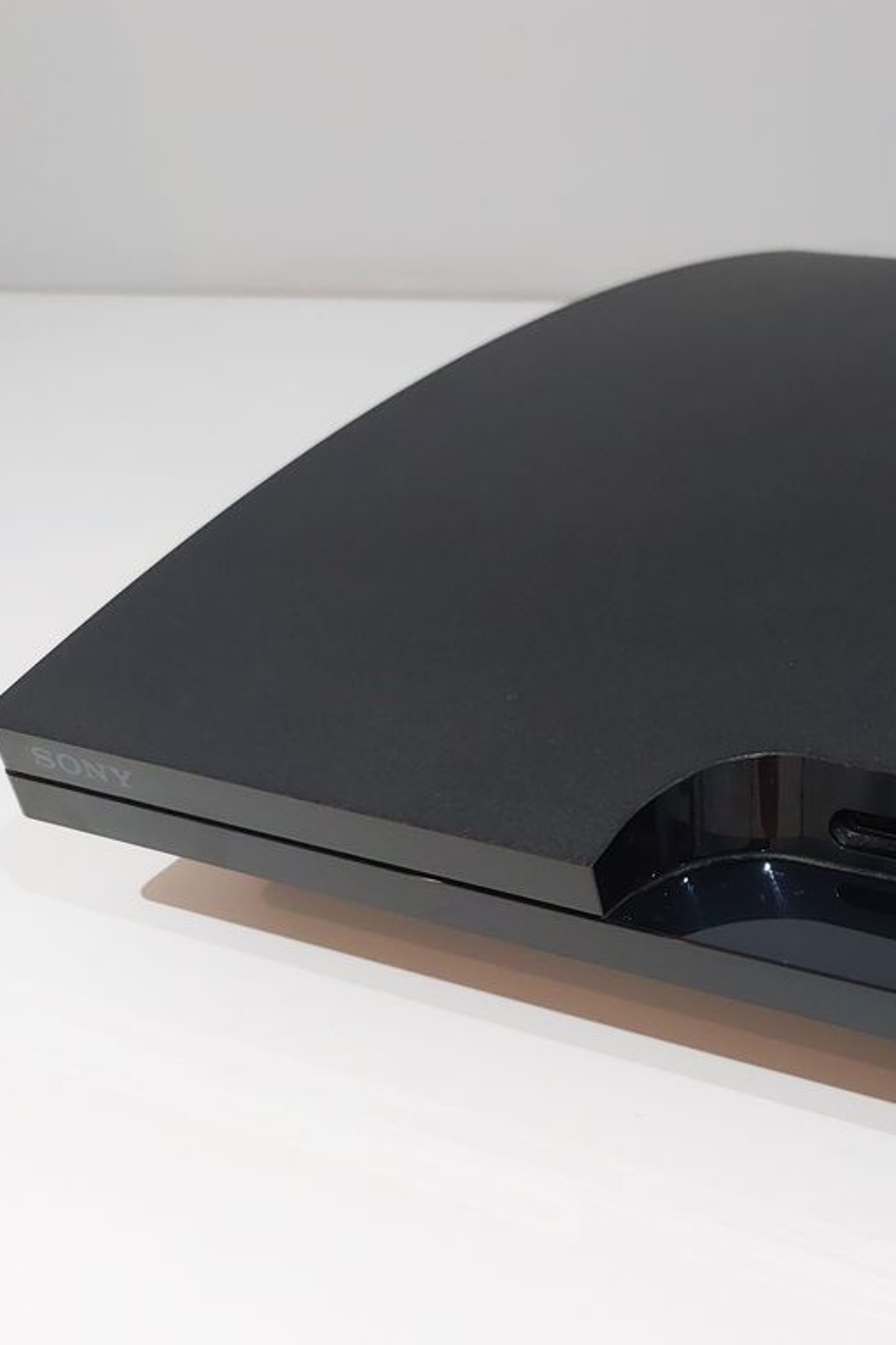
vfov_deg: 49.4
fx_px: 1456
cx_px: 999
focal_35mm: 39
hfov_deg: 30.4
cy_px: 592
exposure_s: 1/40
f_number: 1.8
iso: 400
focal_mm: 5.23
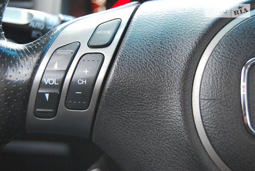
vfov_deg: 22.7
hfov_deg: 33.3
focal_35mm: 60
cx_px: 128
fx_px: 426
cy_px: 86
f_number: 5
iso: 1400
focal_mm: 40
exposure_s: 1/30
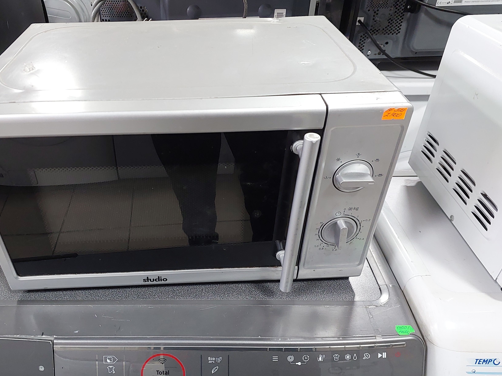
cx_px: 201
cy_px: 197
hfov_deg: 62.9
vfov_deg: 49.7
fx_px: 406
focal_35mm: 28
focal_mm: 5.06
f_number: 1.8
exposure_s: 1/50
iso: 500
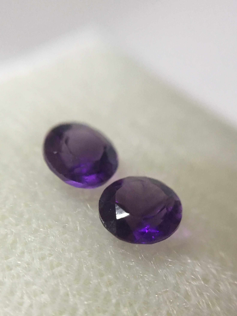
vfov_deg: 61.7
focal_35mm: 29
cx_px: 118
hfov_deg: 48.2
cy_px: 158
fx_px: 265
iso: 200
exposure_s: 1/33
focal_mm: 4.15
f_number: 2.2
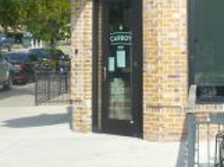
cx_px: 217
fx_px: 704
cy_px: -10
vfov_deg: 13.3
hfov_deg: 17.7
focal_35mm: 109
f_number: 3.5
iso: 80
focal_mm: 5.7
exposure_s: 1/640
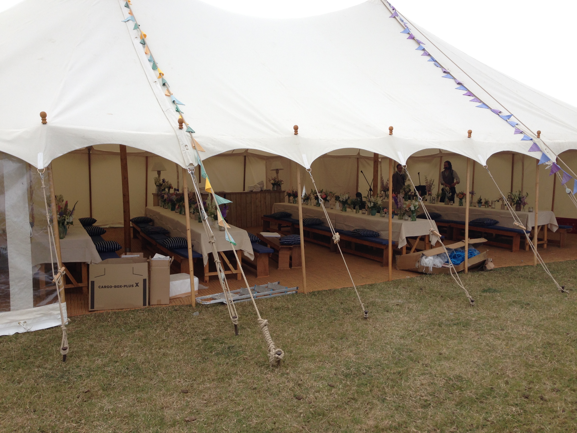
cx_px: 288
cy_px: 216
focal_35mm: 33
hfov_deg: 55.4
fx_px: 550
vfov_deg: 42.9
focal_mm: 4.13
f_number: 2.4
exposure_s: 1/1085
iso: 50
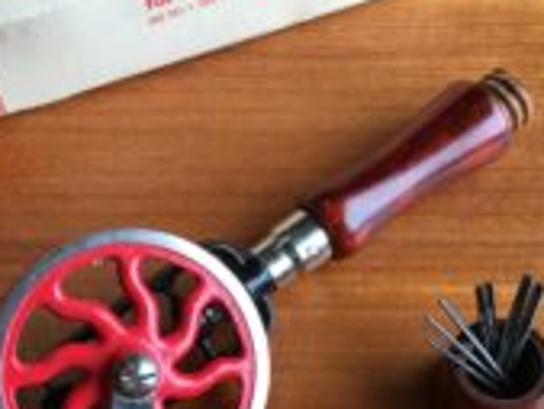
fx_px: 1069
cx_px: 193
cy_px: 306
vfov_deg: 21.5
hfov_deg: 28.4
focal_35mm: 68
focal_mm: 3.3
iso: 25
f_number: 2.4
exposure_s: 1/30
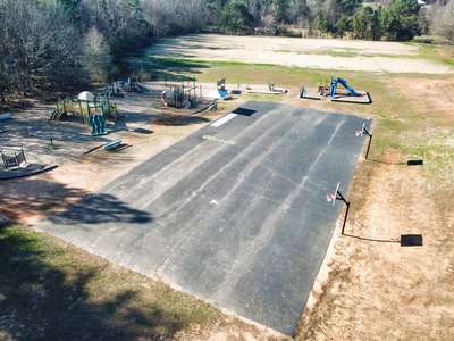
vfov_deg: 53.1
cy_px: 170
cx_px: 227
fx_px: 341
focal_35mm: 26
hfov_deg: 67.3
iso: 100
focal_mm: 4.73
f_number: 2.2
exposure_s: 1/371
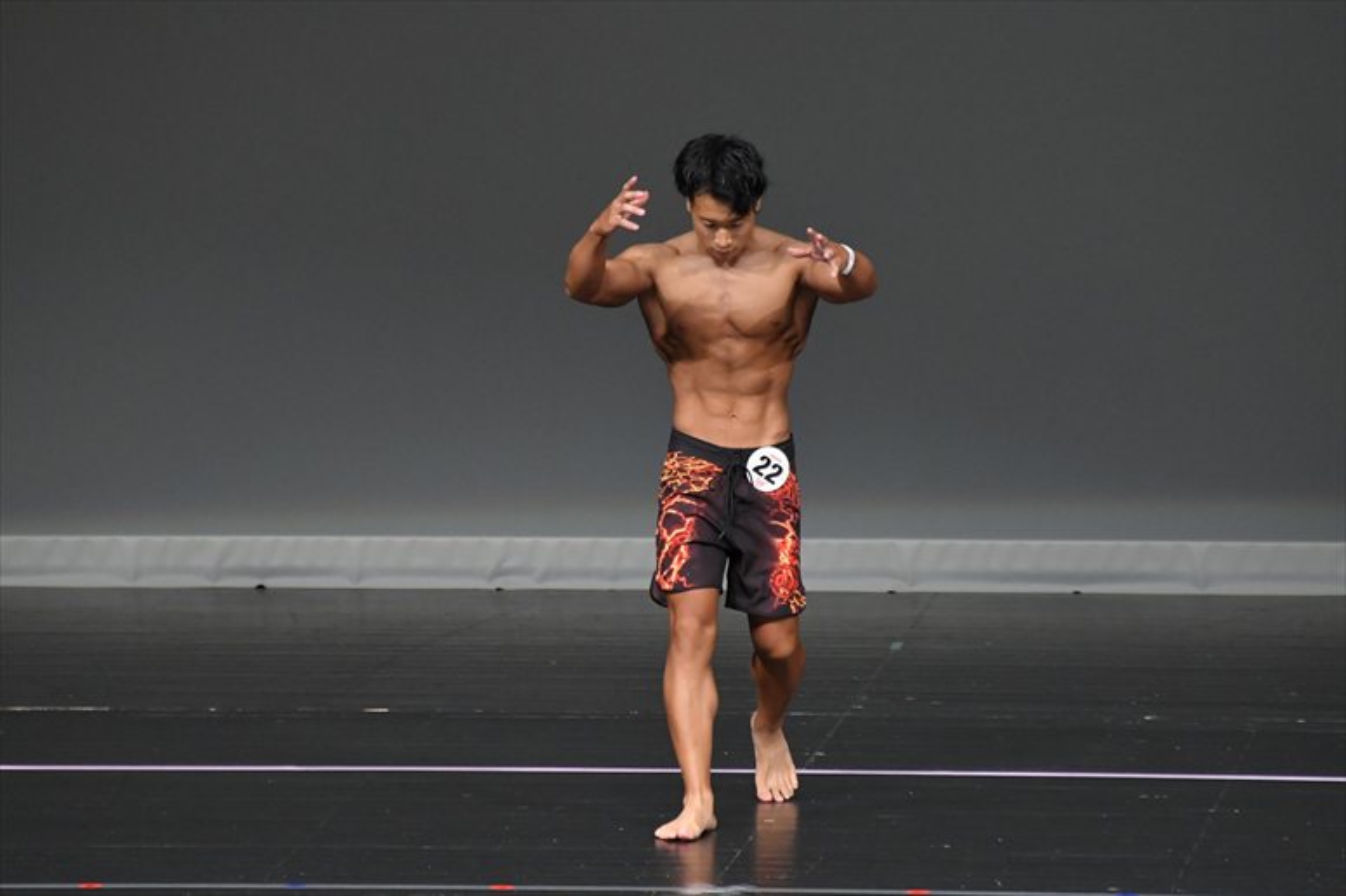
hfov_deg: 5.5
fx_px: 14014
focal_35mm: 375
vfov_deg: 3.7
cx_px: 673
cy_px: 448
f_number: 5.6
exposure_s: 1/400
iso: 4000
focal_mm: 250
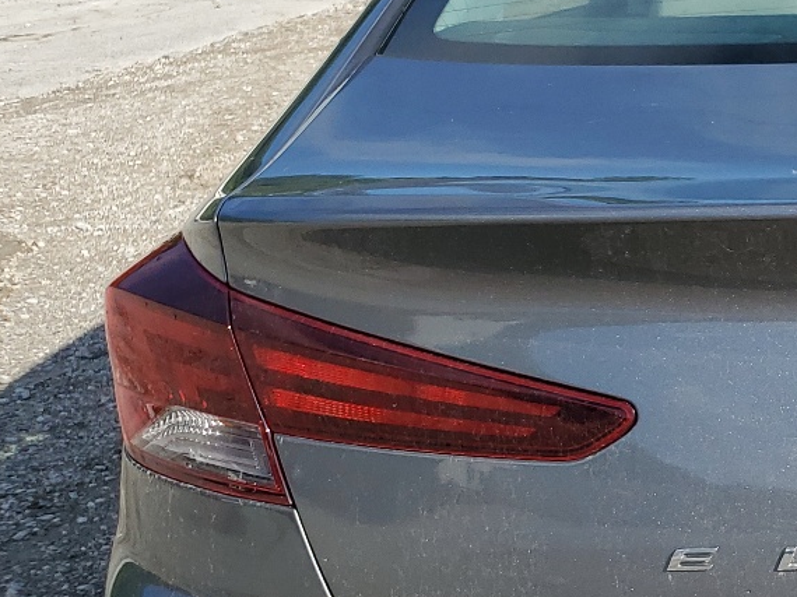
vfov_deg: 20.1
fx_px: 1680
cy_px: 404
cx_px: 1039
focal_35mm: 73
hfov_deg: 23.5
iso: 50
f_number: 1.5
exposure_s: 1/2000
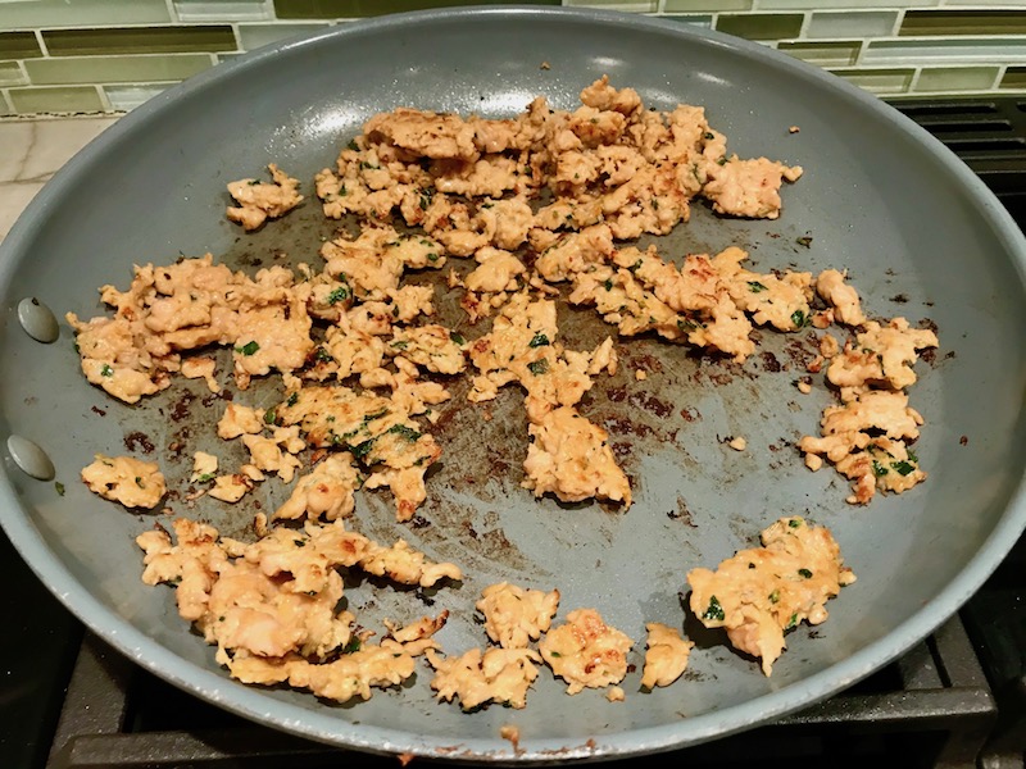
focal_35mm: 28
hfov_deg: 63.4
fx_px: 830
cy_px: 384
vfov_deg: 49.7
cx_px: 513
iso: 40
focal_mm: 3.99
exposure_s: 1/17
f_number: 1.8
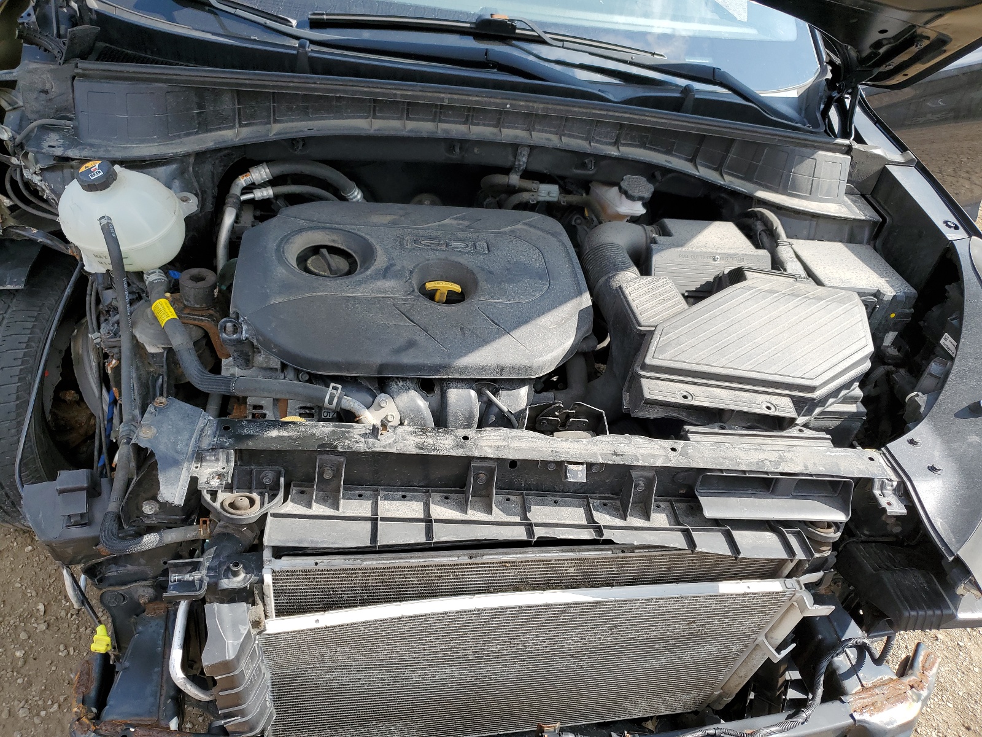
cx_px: 491
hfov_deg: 67.3
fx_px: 738
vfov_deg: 53.1
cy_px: 368
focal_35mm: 26
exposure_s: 1/1111
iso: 50
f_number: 1.5
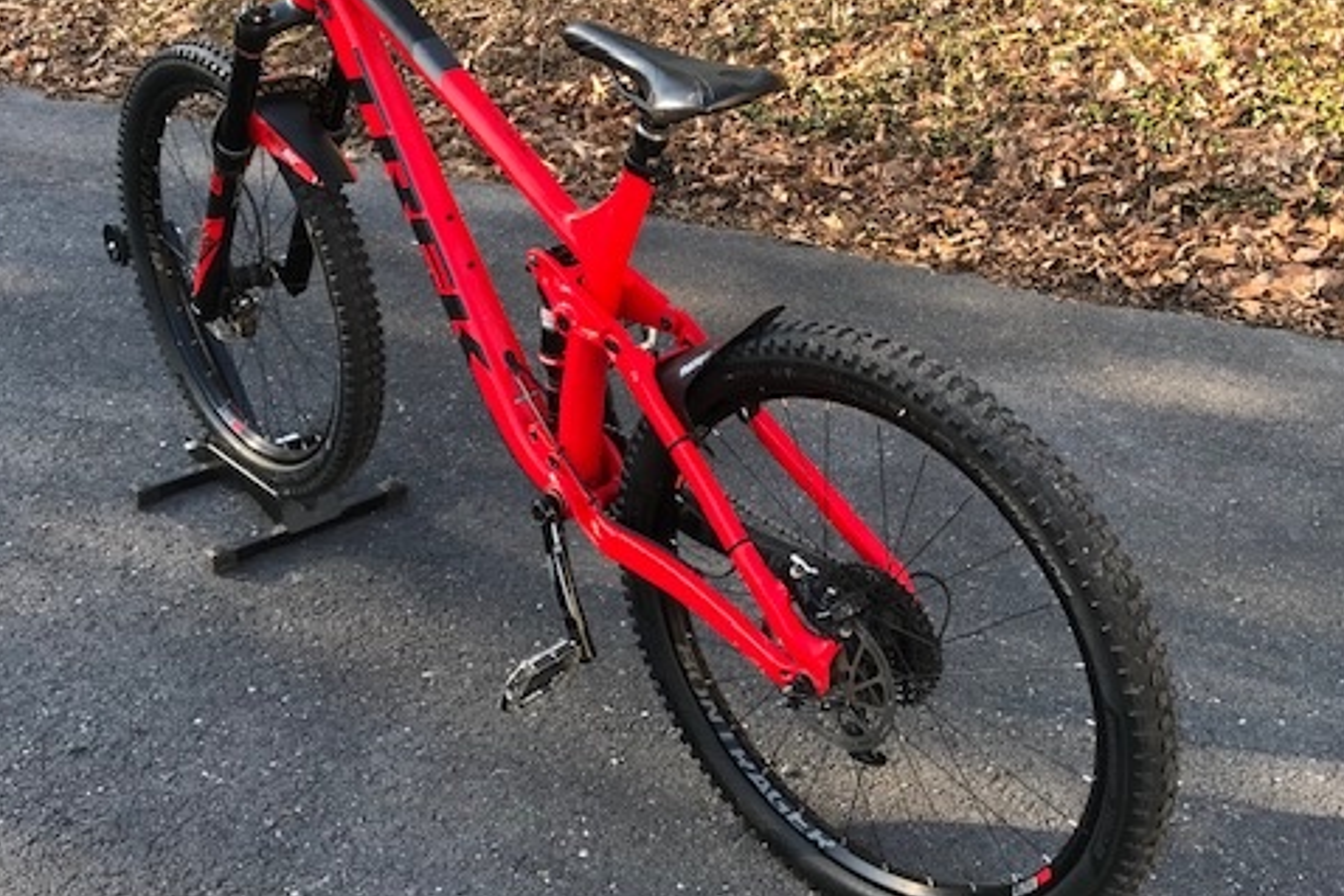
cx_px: 728
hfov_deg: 49.5
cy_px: 390
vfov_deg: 34.2
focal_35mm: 39
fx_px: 1456
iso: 20
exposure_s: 1/170
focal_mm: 3.99
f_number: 1.8
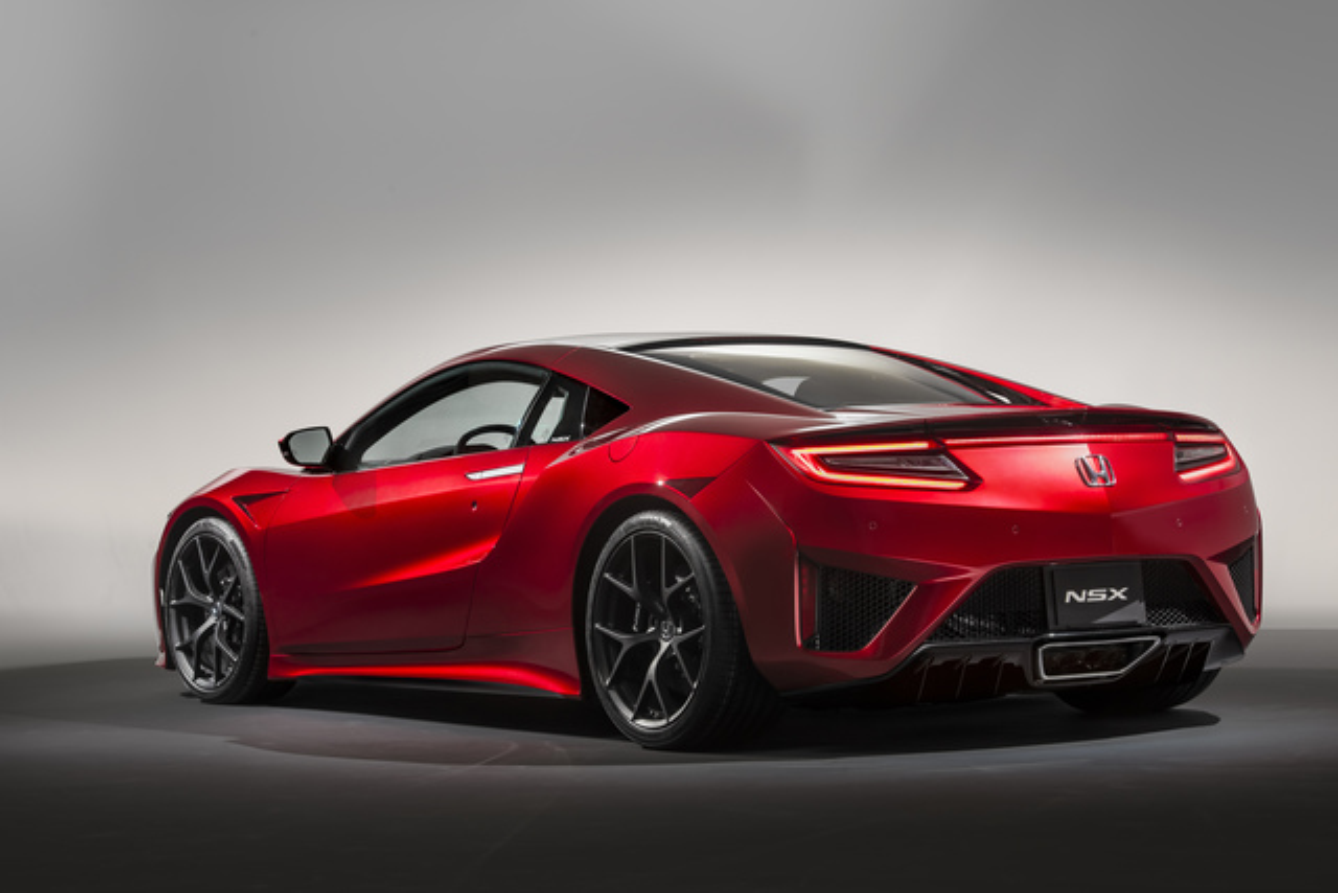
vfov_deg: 14.4
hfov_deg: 21.5
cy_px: 446
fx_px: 3531
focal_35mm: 95
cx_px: 669
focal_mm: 95
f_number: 11
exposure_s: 1
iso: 400
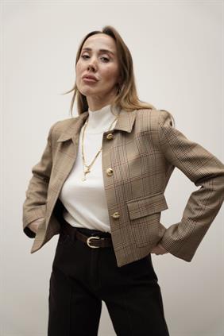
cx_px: 112
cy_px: 168
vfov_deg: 42.3
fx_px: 434
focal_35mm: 46
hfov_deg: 28.9
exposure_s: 1/250
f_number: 2.8
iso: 400
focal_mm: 46.5
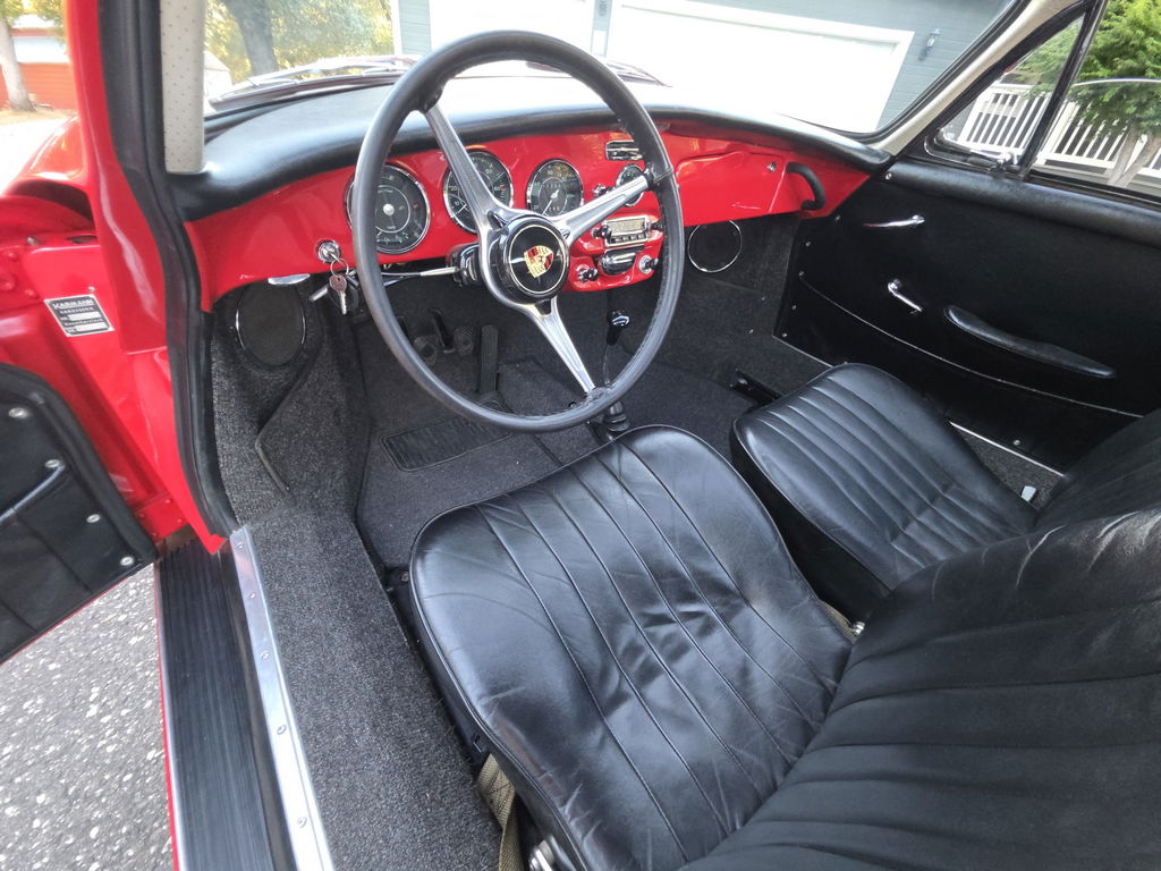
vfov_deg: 89.9
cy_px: 436
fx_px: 436
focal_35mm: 13
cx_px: 580
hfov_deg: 106.2
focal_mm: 2.2
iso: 200
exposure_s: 1/60
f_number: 1.9
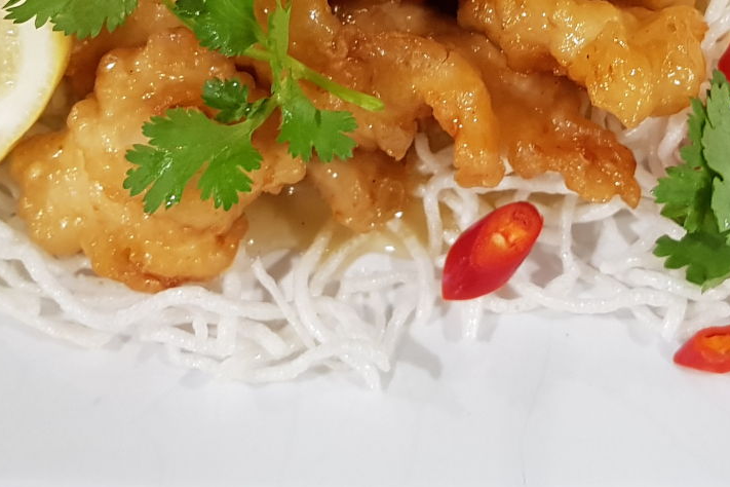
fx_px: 1480
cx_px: 562
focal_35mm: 73
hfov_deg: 27.3
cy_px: -33
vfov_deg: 18.1
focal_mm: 4.2
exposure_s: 1/24
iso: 200
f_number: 1.7
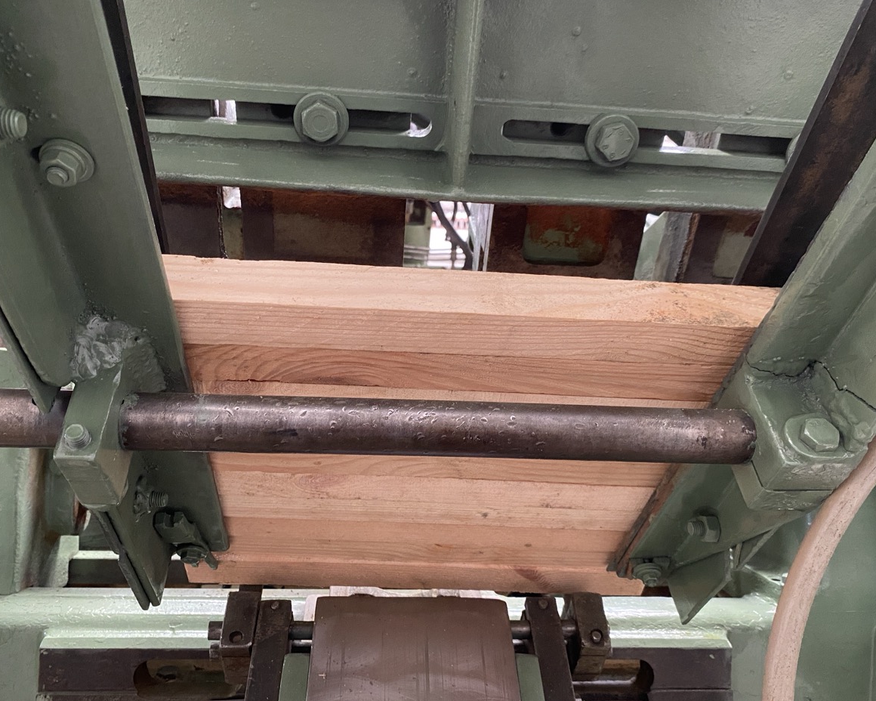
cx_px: 442
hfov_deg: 62.2
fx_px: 726
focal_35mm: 28
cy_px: 349
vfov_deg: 51.5
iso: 500
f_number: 1.8
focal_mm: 4.25
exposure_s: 1/43
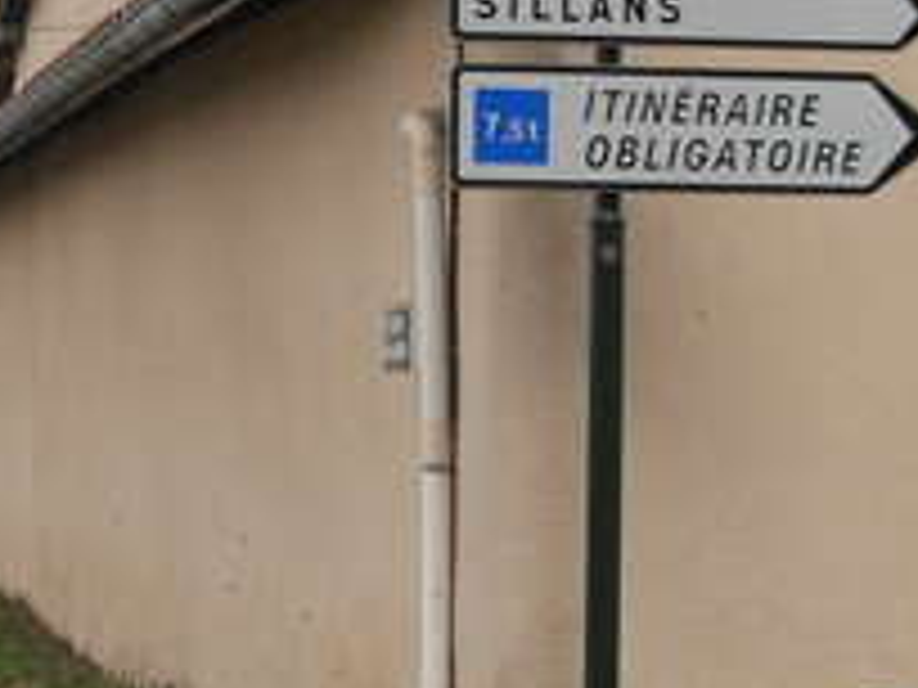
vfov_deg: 13.2
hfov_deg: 17.4
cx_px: 158
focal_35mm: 112
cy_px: 315
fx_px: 2970
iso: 79
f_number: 2.9
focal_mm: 6.3
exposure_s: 1/313
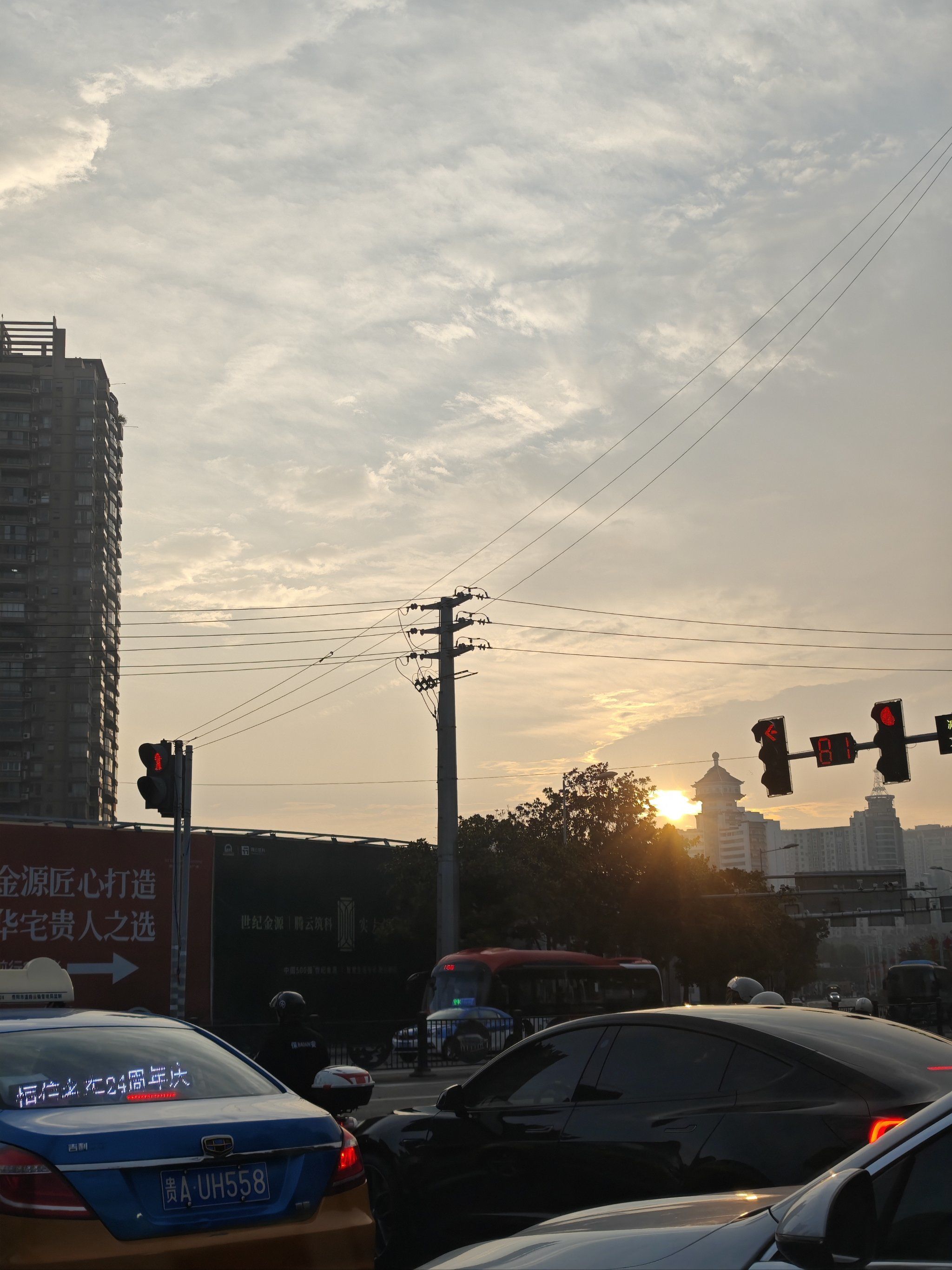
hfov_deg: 31.5
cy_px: 635
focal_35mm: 46
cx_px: 476
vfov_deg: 41.2
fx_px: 1687
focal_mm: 8.72
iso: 50
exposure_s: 1/714
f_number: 2
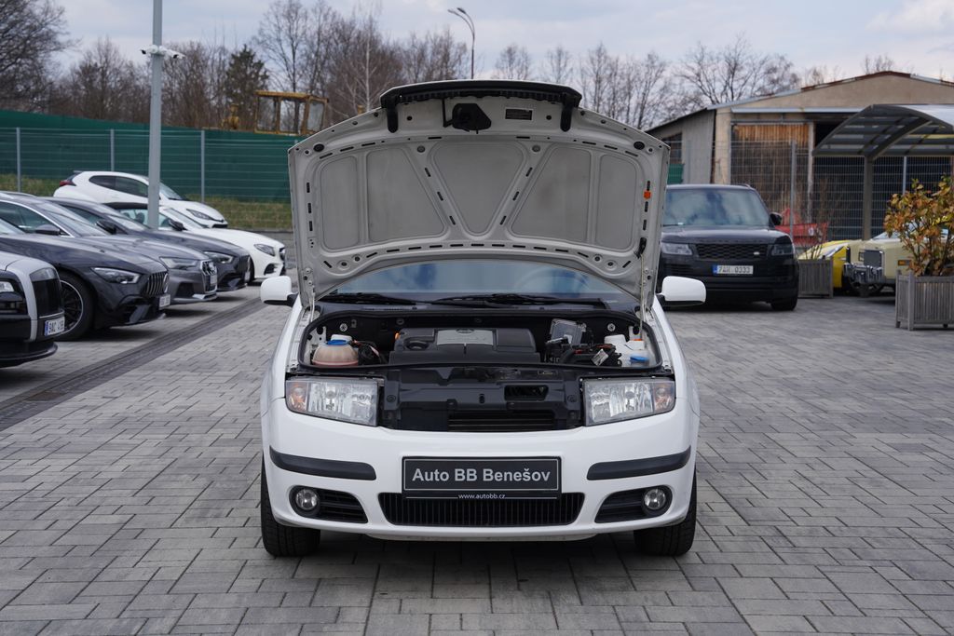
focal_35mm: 57
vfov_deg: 23.8
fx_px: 1511
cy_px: 318
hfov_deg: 35.0
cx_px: 477
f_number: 6.3
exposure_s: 1/320
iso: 100
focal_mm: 57
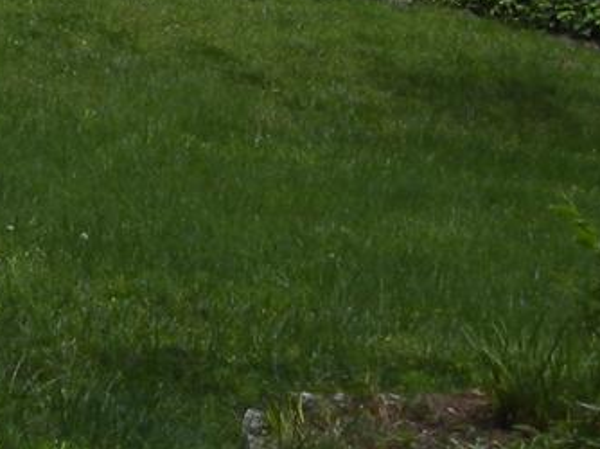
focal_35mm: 221
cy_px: -325
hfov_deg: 8.7
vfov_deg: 6.6
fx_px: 3828
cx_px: -428
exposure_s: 1/511
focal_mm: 6.3
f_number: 3.5
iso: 64
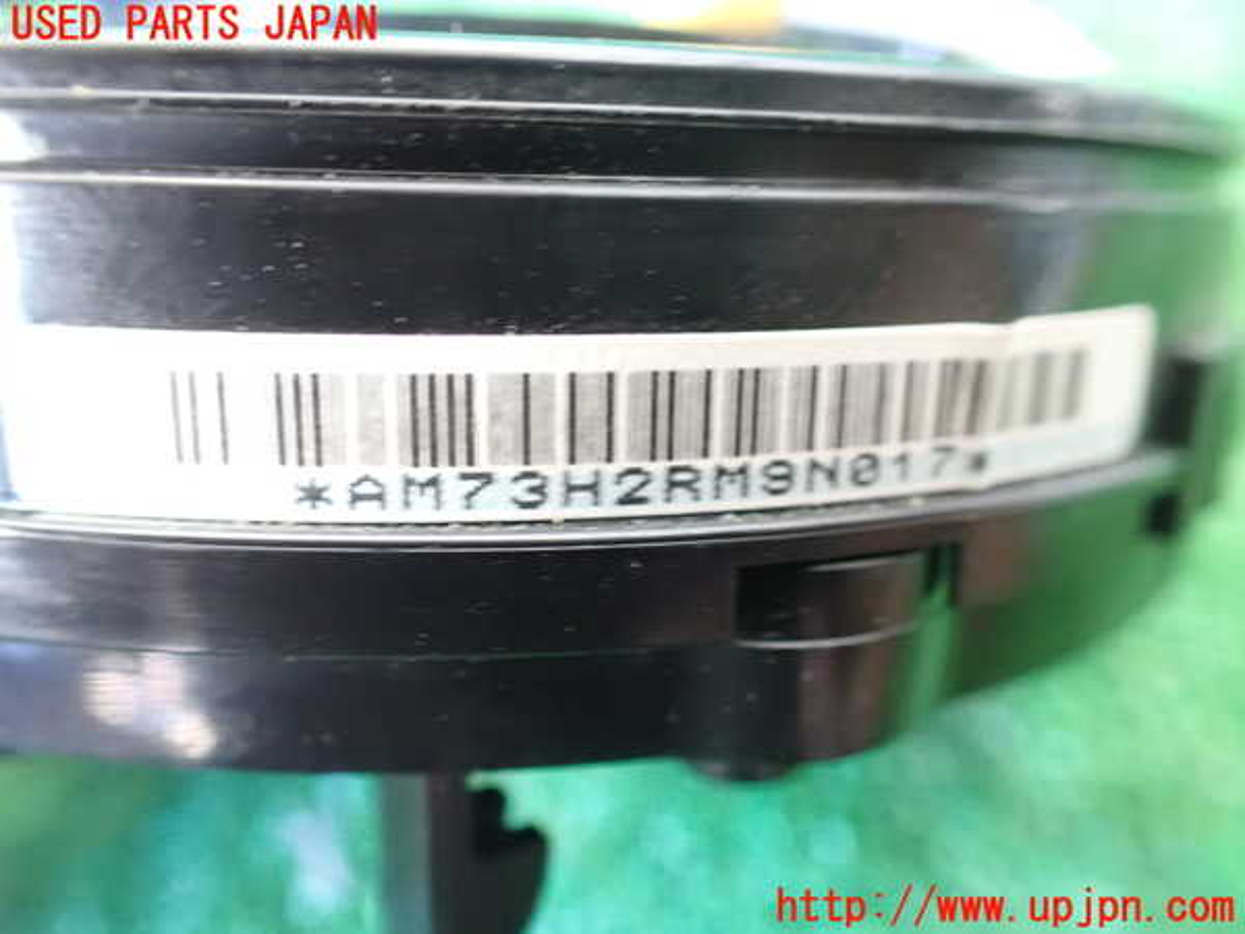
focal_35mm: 30
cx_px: 622
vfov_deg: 46.8
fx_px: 1079
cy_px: 467
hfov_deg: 60.0
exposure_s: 1/20
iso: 1600
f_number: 2.3
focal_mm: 5.4
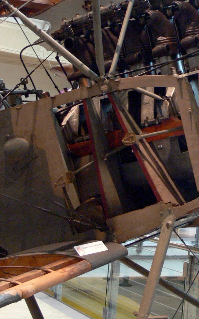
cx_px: 220
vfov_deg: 27.0
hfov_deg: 16.6
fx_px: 659
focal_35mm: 76
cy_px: 103
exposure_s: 1/13
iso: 200
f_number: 2.8
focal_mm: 7.4
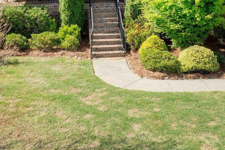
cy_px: -23
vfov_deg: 19.3
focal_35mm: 67
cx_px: 149
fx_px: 419
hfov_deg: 29.9
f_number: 4.5
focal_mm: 12.29
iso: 100
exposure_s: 1/60
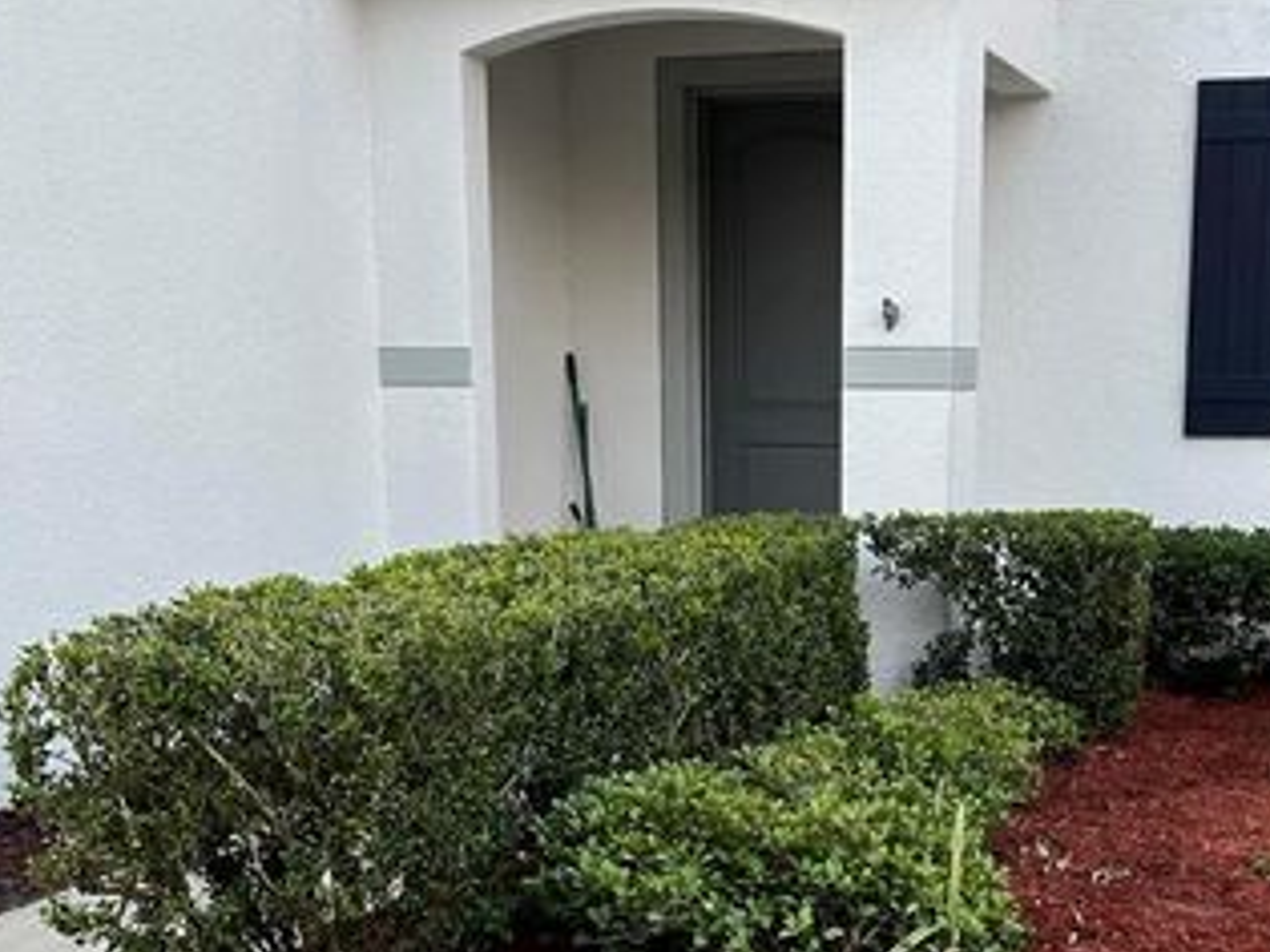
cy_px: 756
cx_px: 855
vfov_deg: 26.1
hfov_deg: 34.6
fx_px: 2017
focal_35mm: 55
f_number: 1.6
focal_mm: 5.1
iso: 125
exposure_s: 1/115
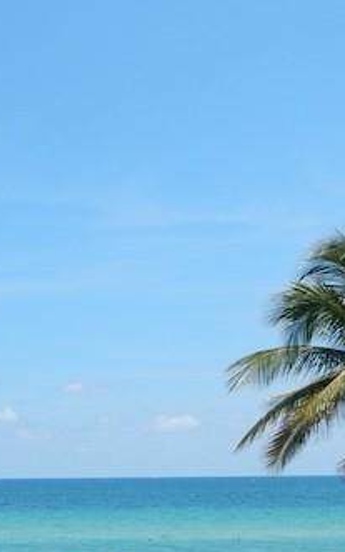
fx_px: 962
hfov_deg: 18.6
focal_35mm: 64
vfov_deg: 31.5
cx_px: -132
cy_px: 405
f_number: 4
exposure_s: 1/2000
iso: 125
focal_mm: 4.5
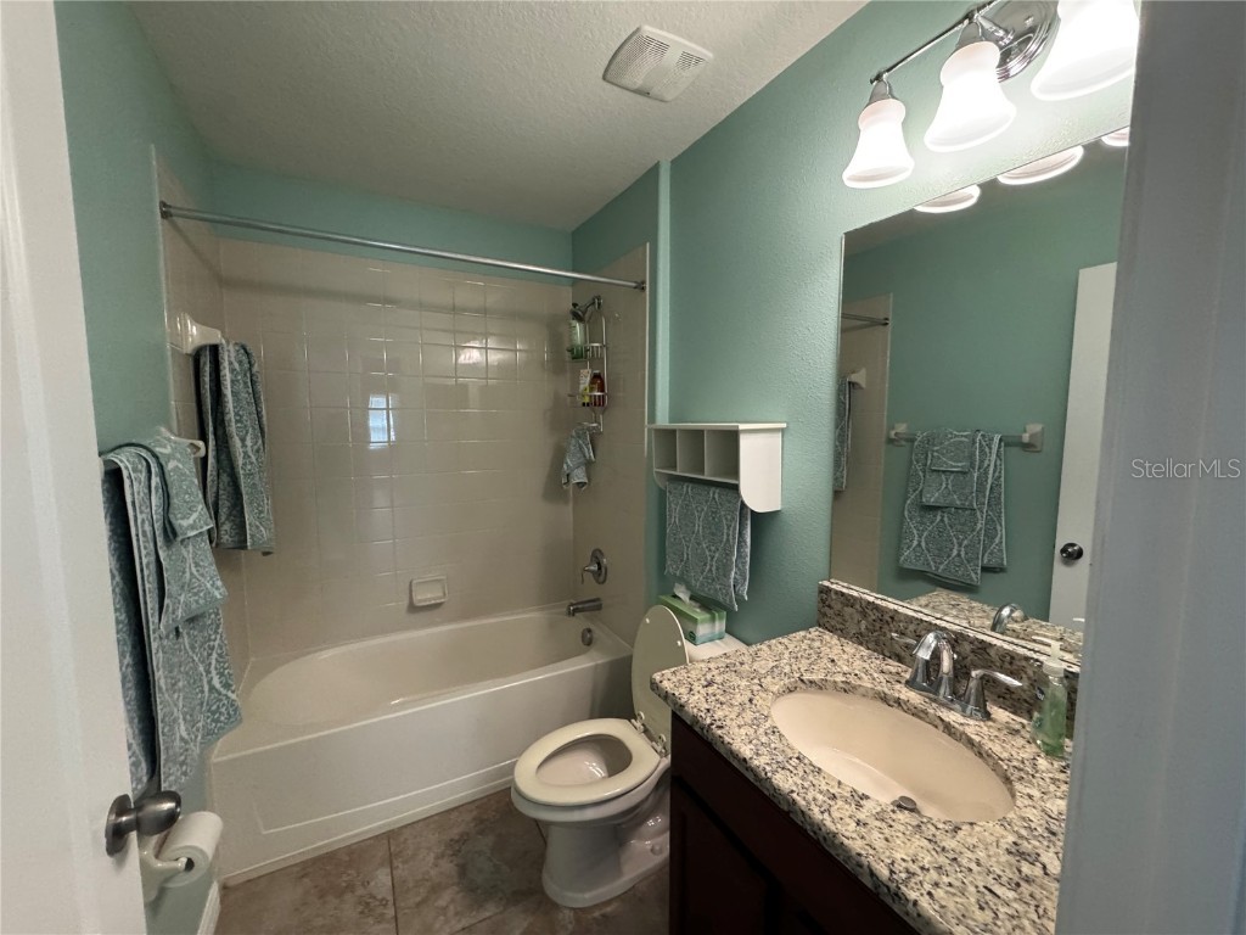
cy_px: 468
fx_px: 504
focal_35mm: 14
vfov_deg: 85.7
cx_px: 623
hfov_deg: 102.1
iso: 640
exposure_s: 1/60
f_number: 2.2
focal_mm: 2.22
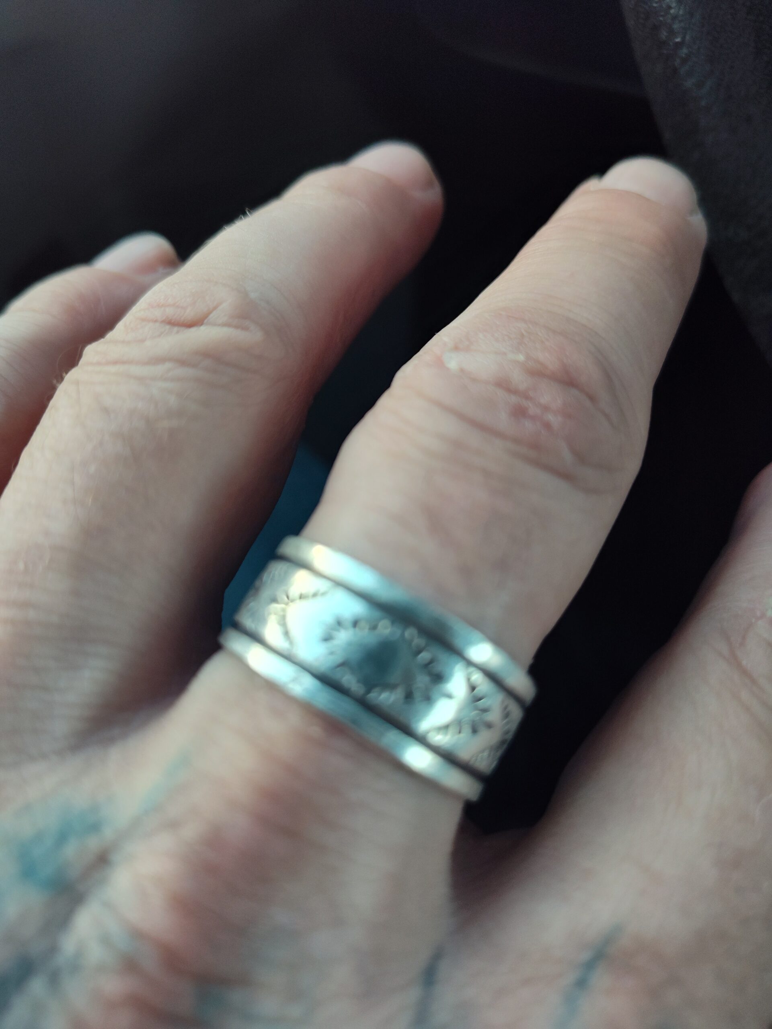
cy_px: 514
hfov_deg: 58.9
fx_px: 684
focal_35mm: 23
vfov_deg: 73.9
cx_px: 386
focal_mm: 5.56
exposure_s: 1/120
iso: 447
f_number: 1.8
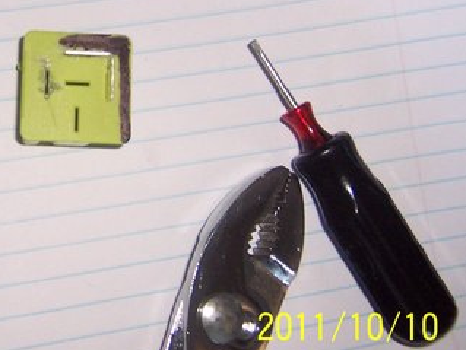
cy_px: 80
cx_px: 50
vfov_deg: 23.4
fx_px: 836
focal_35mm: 62
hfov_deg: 29.9
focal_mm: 5.5
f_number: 2.8
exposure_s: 1/60
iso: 140
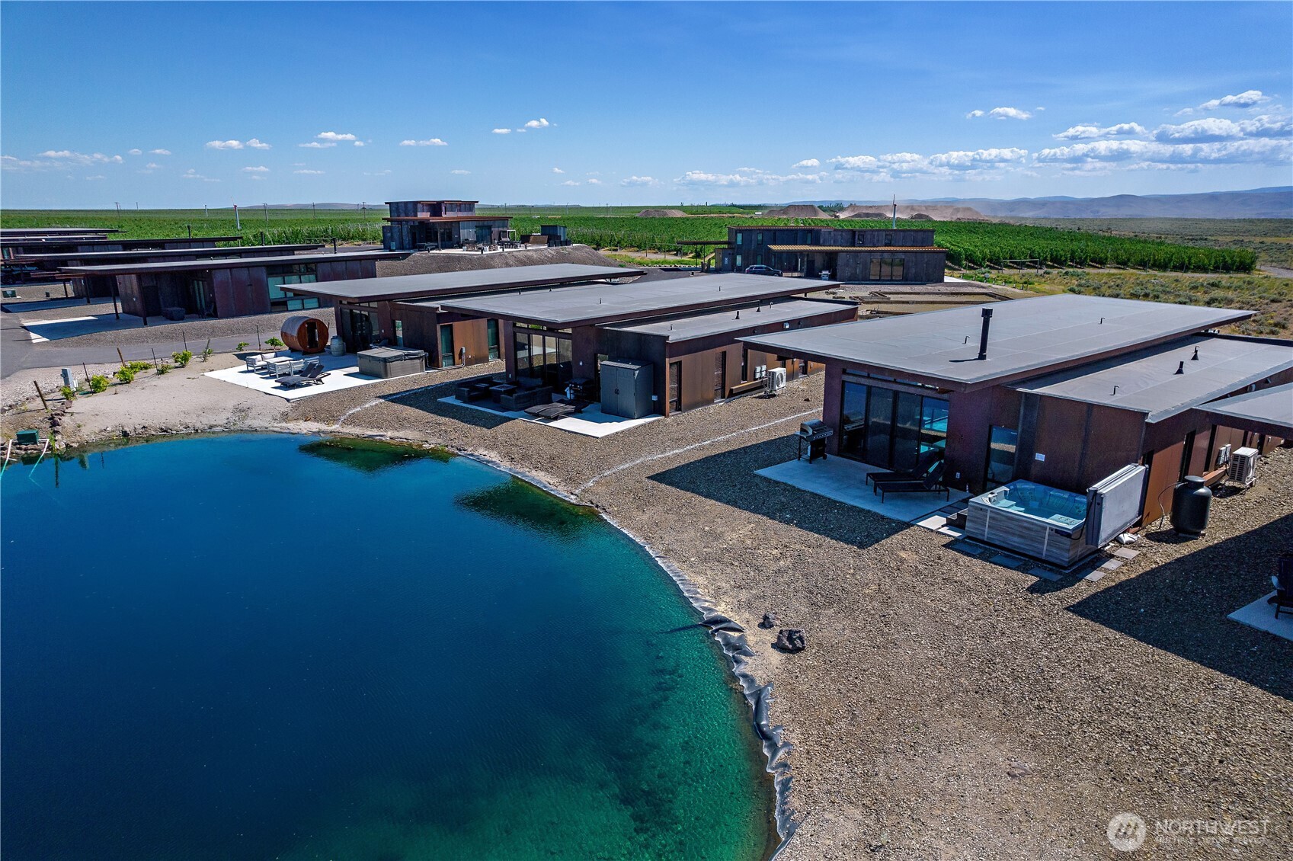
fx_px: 790
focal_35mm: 22
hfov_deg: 78.6
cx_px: 646
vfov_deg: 57.2
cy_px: 430
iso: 100
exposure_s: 1/4000
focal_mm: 8.38
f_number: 2.8
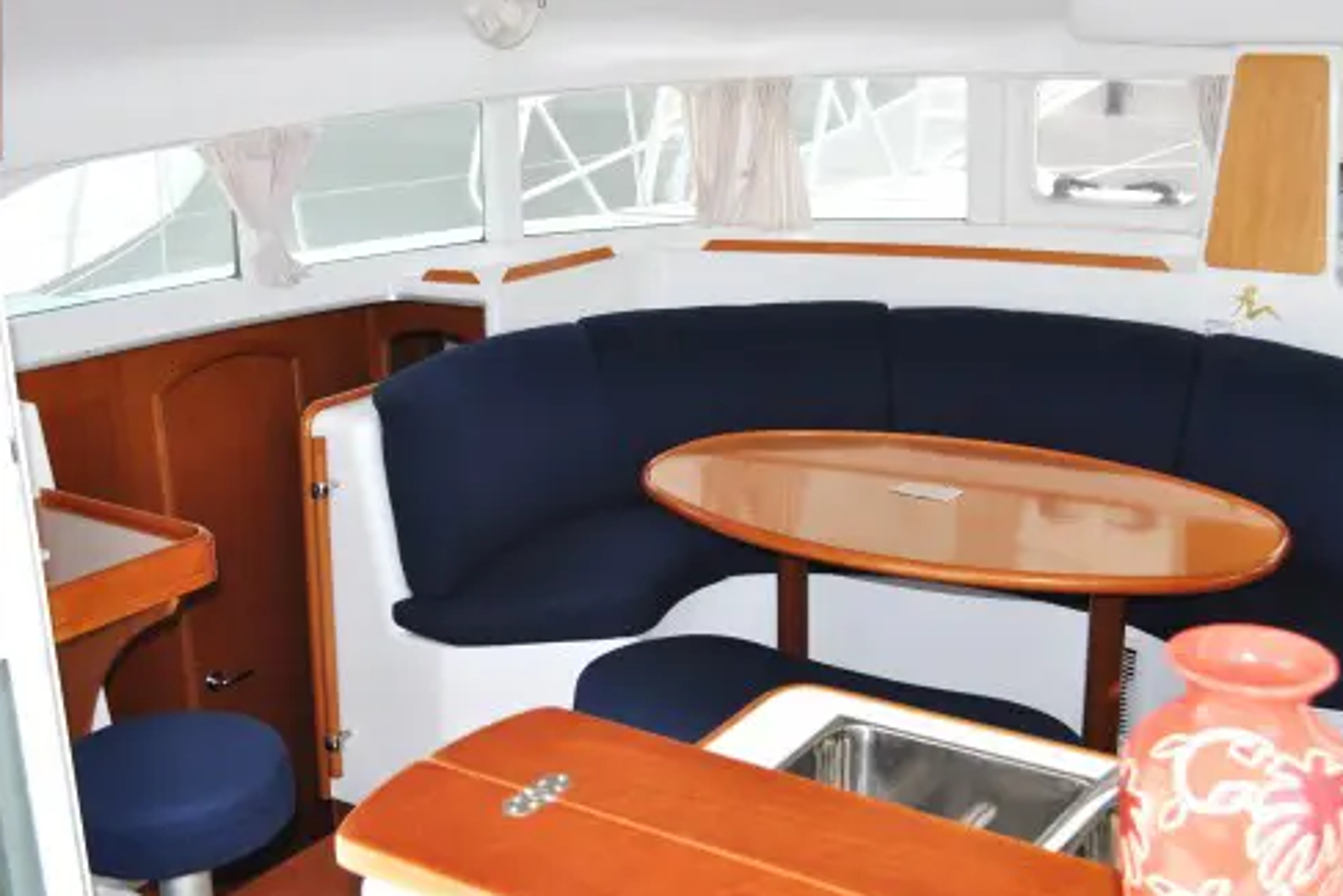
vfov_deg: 33.4
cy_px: 455
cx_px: 684
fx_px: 1493
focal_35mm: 40
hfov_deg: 48.4
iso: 200
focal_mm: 26
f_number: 6.3
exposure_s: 1/200
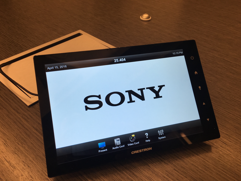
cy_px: 90
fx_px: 202
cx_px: 120
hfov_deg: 61.7
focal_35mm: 29
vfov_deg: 48.2
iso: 32
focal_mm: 4.15
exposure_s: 1/60
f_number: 2.2
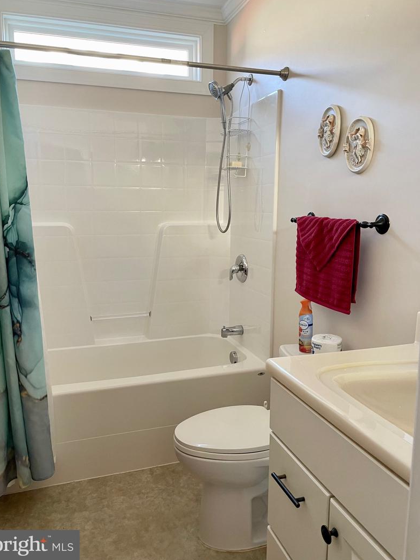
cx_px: 203
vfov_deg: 65.3
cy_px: 270
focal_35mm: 27
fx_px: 437
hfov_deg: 51.3
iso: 100
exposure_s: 1/60
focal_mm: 4.2
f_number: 1.6
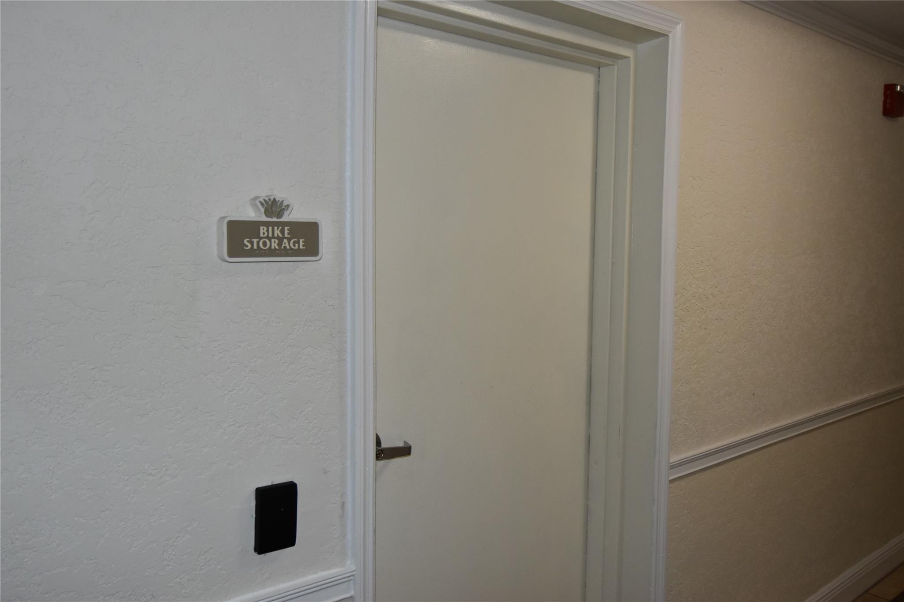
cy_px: 301
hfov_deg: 61.9
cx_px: 452
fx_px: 753
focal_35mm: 30
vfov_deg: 43.6
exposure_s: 1/160
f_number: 4
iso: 800
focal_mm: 20
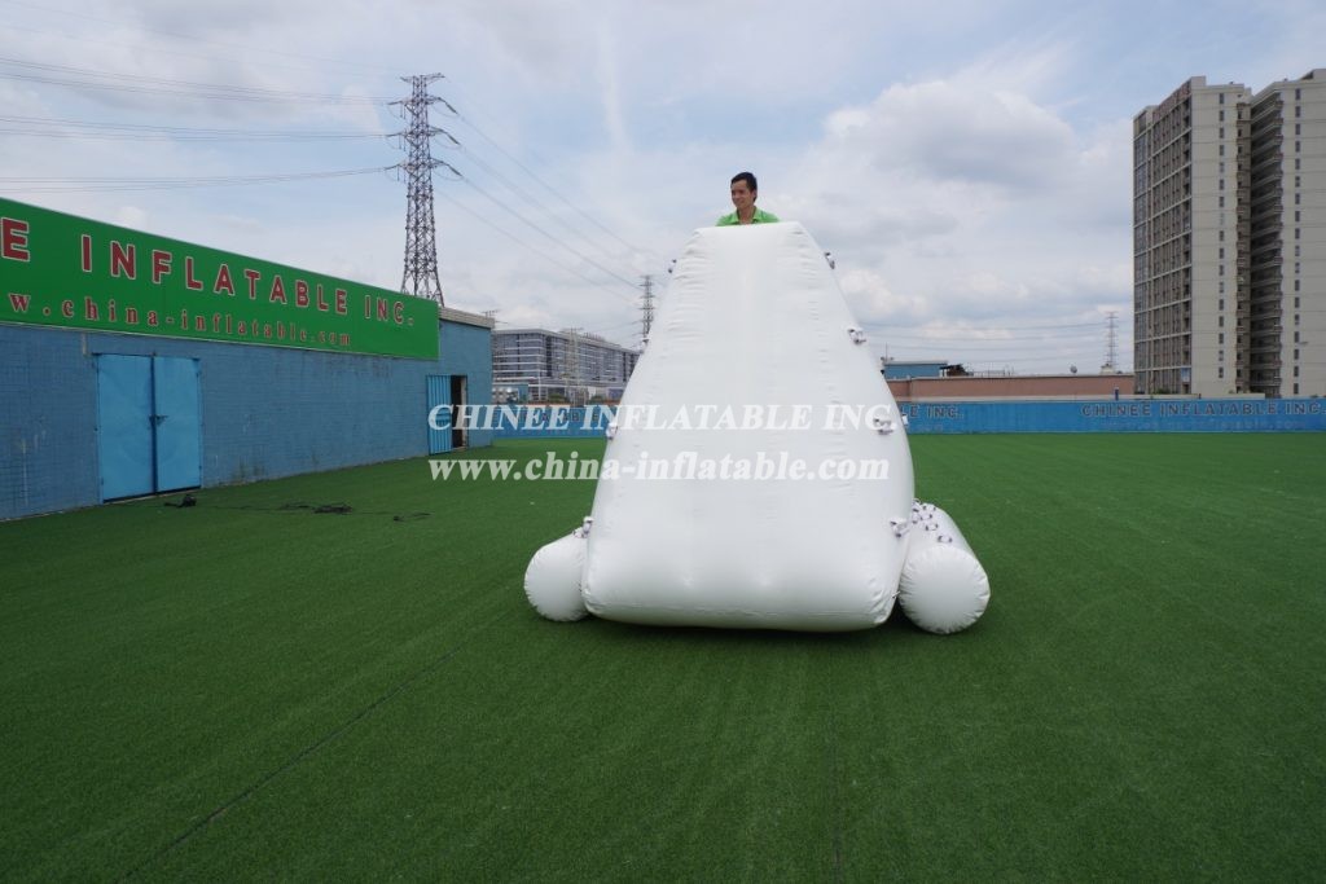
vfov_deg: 53.1
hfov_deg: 73.7
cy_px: 442
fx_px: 884
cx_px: 663
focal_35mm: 24
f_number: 8
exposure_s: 1/250
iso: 100
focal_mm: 16
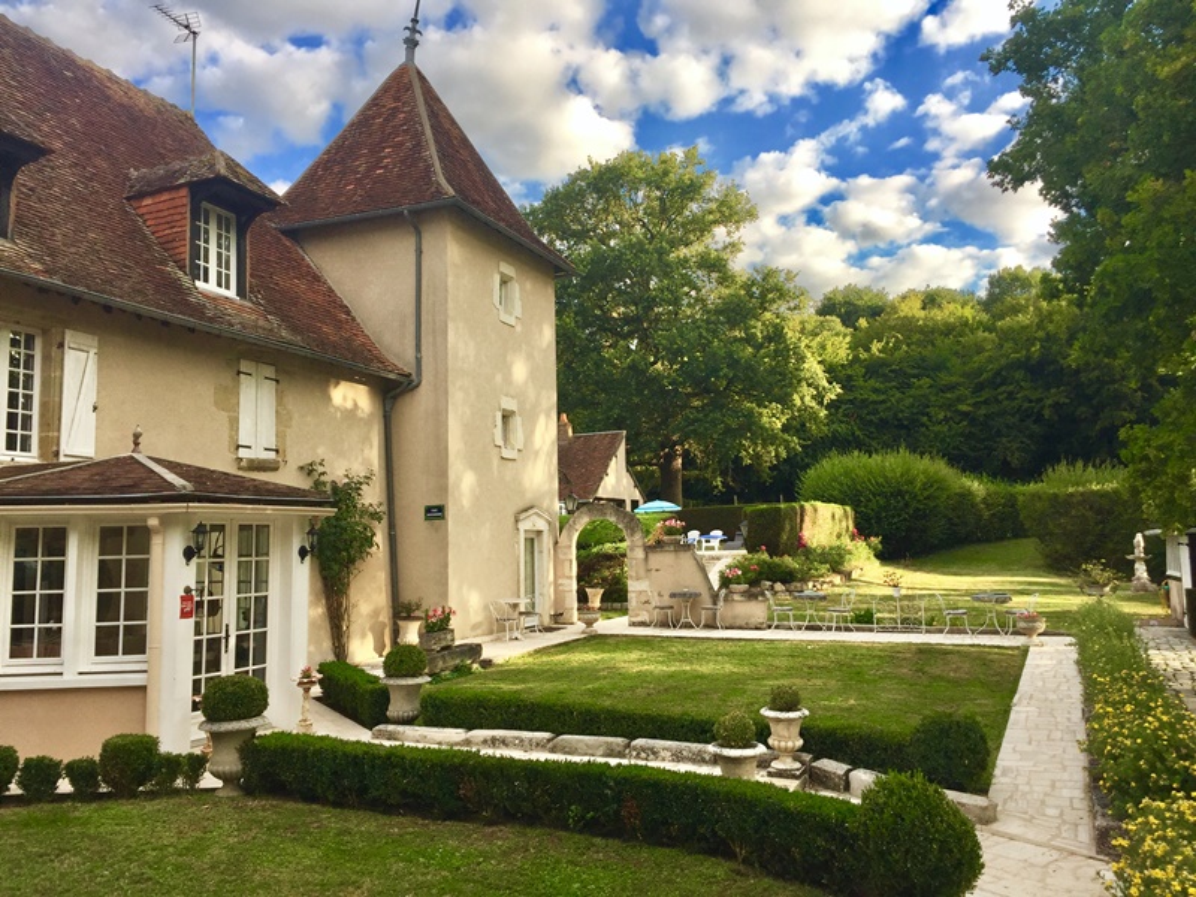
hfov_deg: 61.7
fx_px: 1002
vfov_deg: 48.2
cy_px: 448
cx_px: 598
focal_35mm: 29
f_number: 2.2
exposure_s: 1/527
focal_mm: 4.15
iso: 32
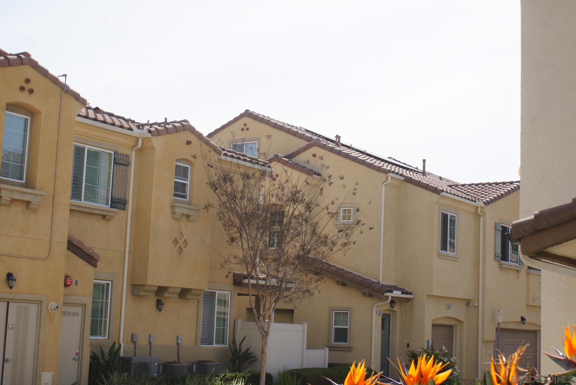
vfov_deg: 22.7
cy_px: 192
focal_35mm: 60
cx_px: 288
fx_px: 961
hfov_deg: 33.4
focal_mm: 40
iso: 200
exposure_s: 1/200
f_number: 13
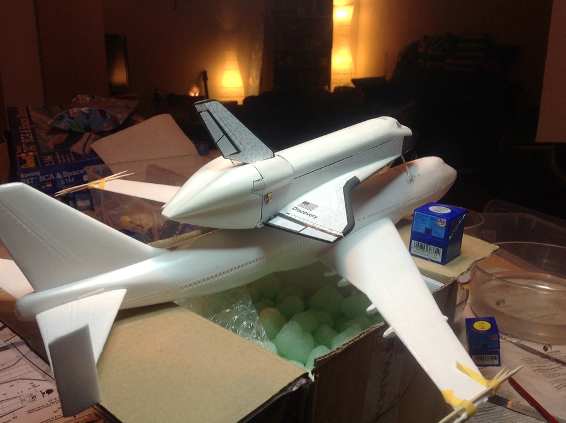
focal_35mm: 35
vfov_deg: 40.6
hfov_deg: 52.7
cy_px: 212
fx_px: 571
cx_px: 283
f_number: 2.4
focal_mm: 4.28
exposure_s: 1/50
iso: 80
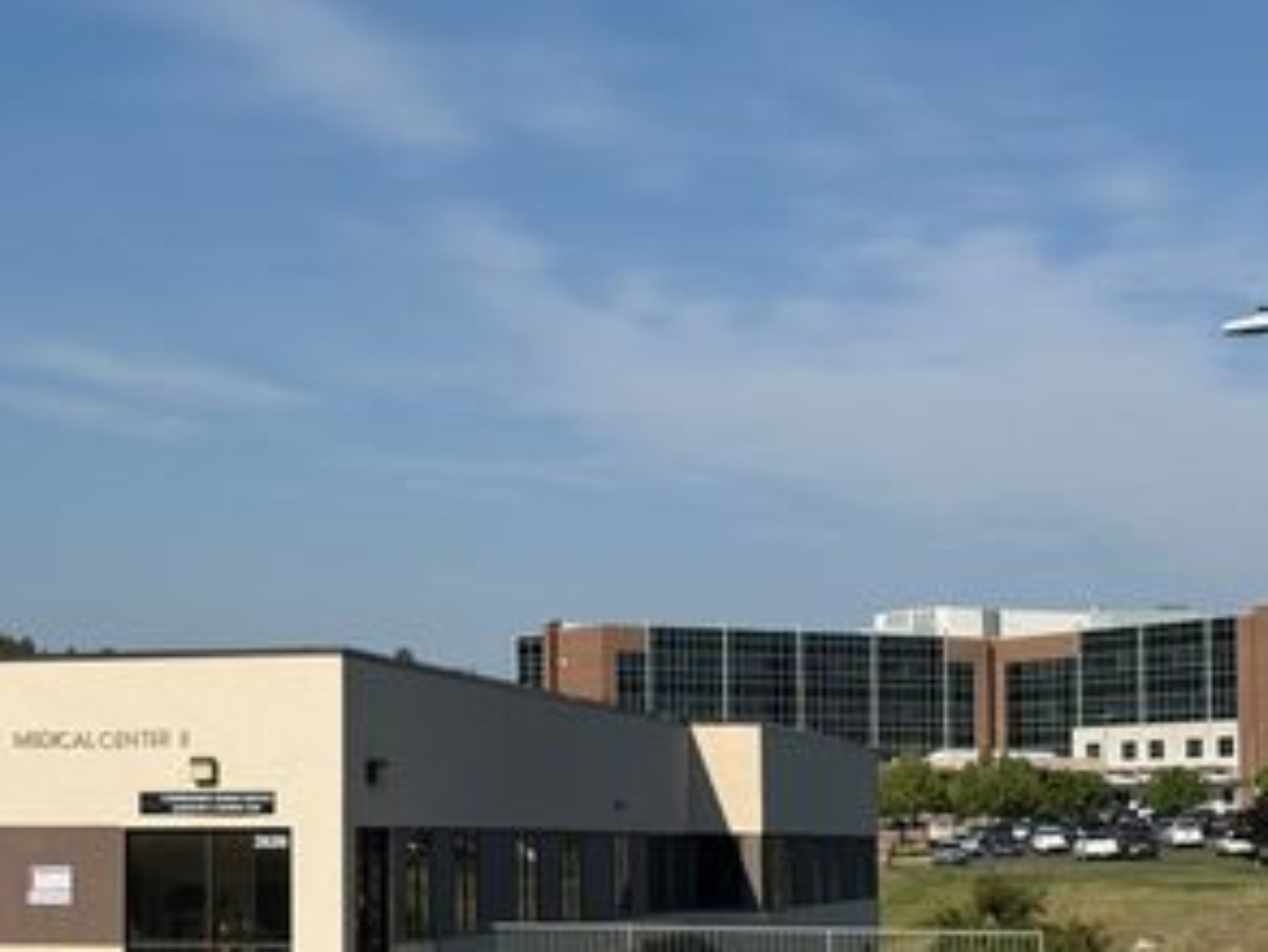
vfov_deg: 17.9
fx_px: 3005
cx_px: 242
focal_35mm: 82
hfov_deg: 23.5
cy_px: 669
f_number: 1.78
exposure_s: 1/7874
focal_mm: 6.76
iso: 64
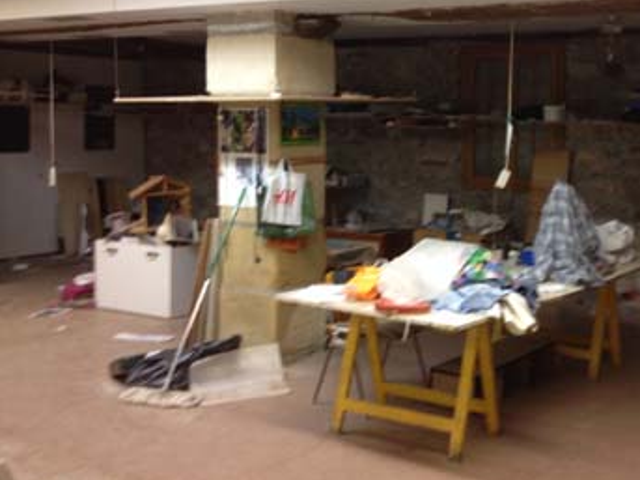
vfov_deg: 28.4
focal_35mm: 51
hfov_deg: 36.8
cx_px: 465
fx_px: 943
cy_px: 165
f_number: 2.4
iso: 125
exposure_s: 1/20
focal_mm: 4.28
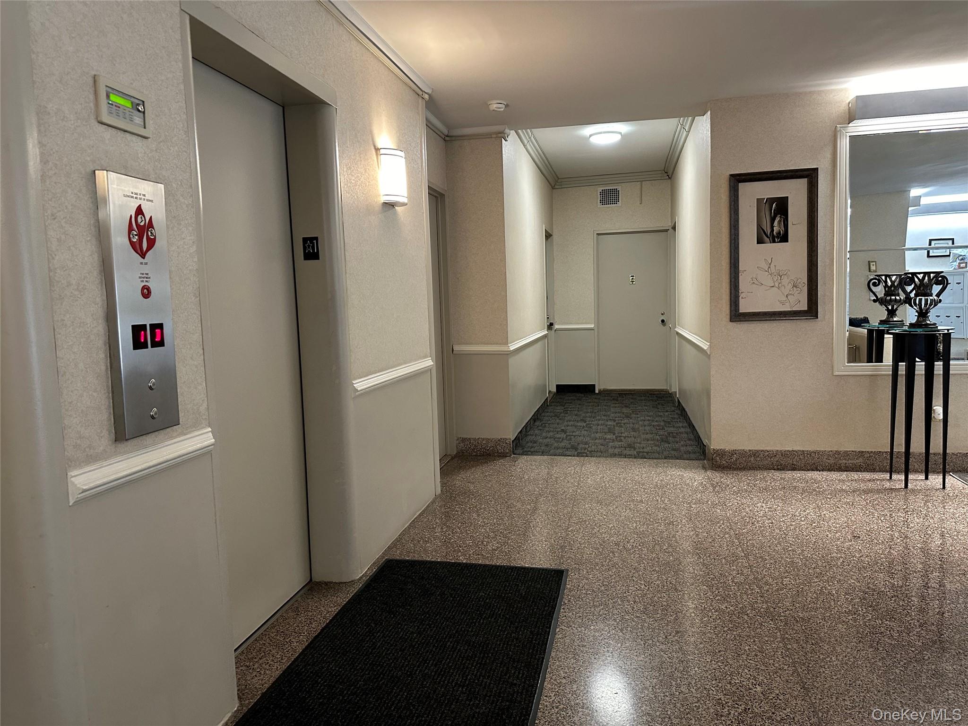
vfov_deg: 56.8
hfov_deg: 71.6
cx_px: 484
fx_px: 671
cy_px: 363
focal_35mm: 24
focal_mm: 6.86
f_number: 1.78
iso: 400
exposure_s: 1/60
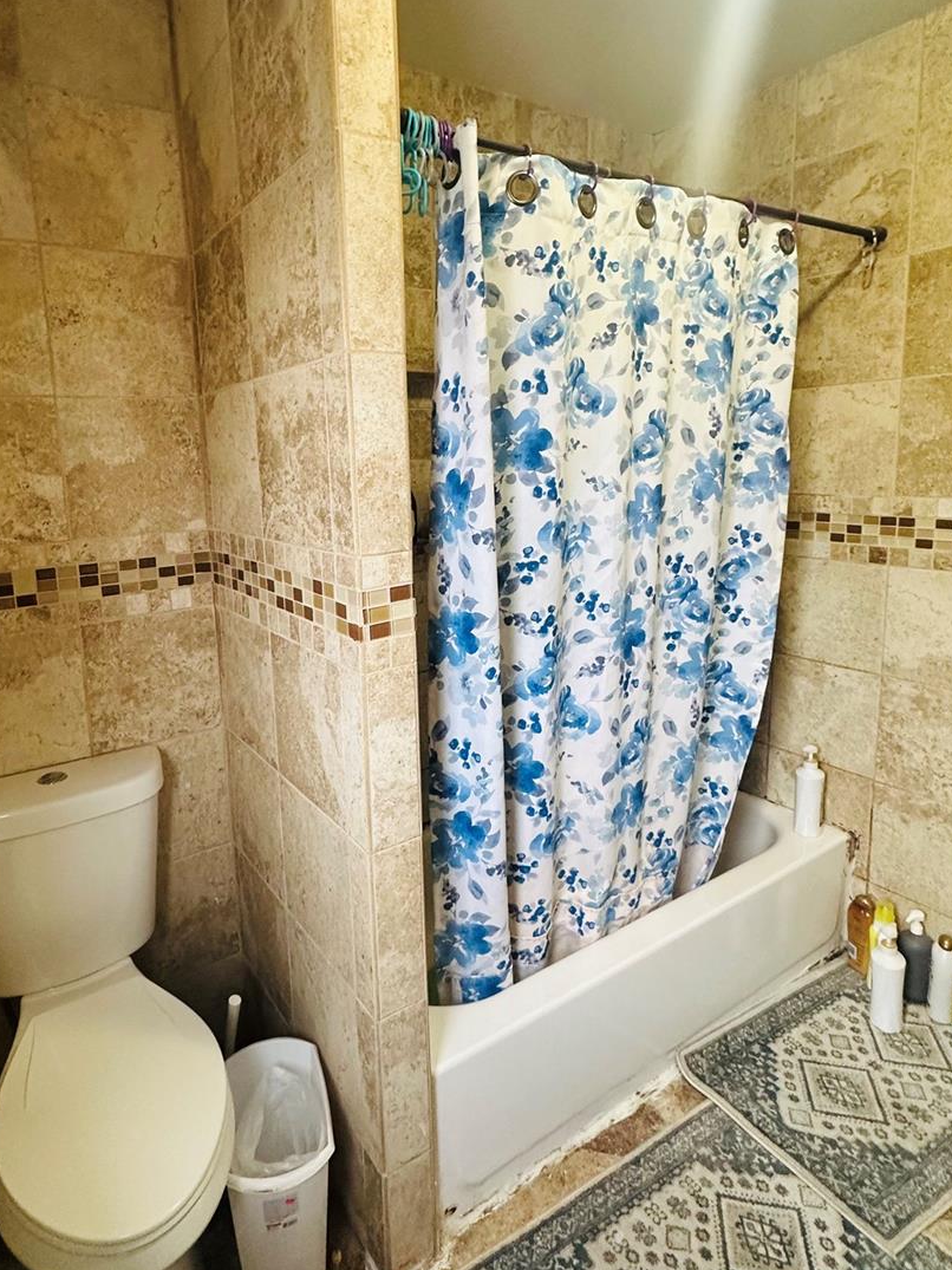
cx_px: 382
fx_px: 734
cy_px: 562
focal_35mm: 20
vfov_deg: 81.4
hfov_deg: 65.4
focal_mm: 2.22
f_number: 2.2
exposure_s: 1/60
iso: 250
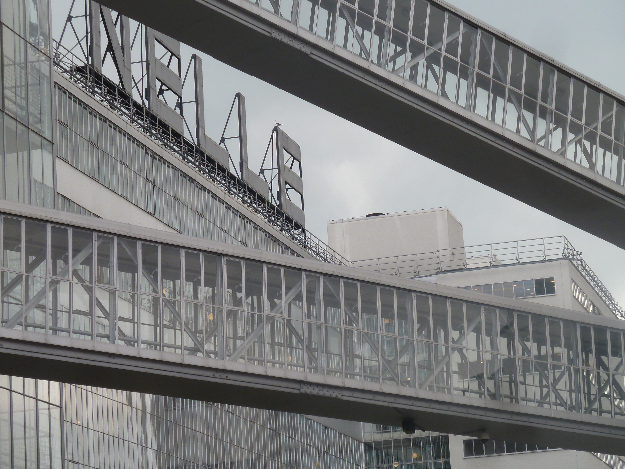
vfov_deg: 11.6
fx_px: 2311
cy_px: 234
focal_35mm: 128
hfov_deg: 15.4
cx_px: 312
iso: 80
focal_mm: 21
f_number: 4.4
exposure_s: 1/100
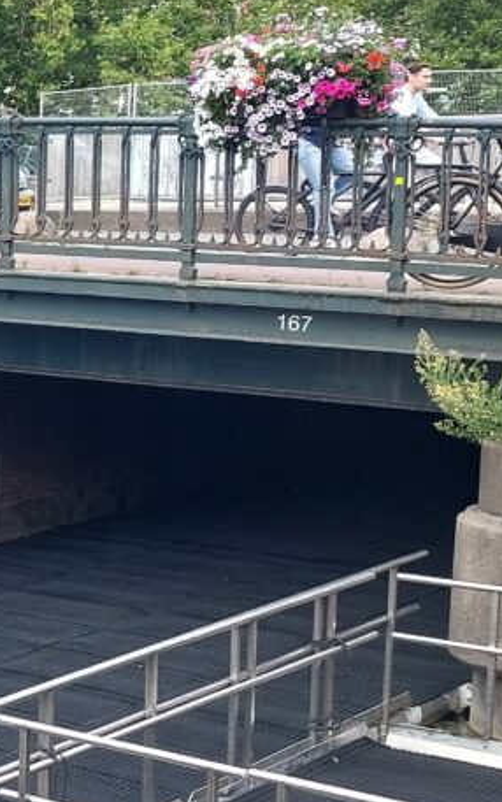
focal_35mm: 89
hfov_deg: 12.8
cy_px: 455
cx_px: -516
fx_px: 1946
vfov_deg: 23.3
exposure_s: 1/275
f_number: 1.8
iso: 25
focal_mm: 5.23
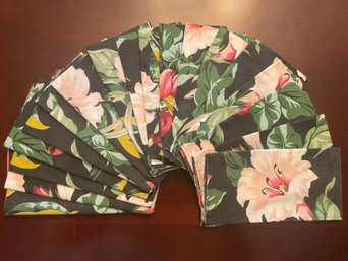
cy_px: 130
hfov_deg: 61.6
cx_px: 174
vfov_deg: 48.3
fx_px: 292
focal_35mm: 29
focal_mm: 3
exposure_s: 1/60
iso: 250
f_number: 1.8
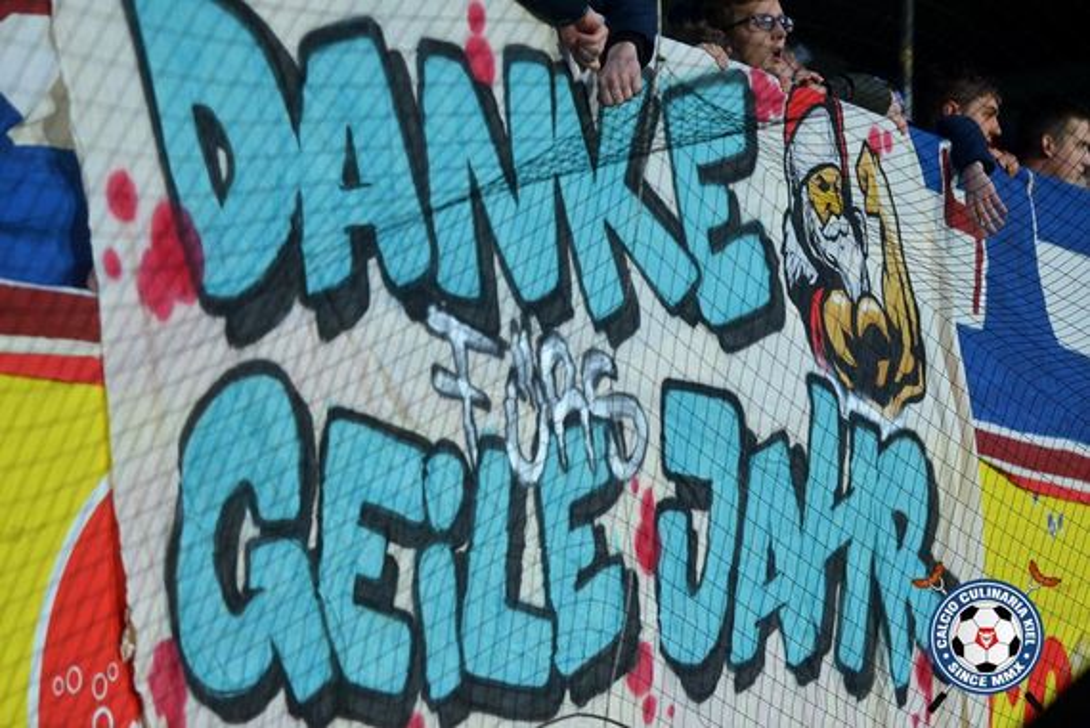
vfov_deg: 13.1
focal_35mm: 105
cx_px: 545
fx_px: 3181
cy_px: 364
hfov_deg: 19.4
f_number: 2.8
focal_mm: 70
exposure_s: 1/160
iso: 400
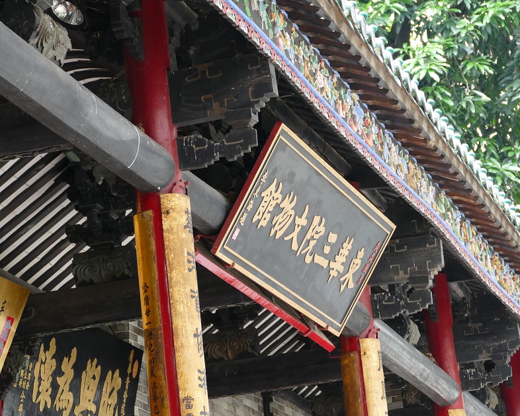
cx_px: 297
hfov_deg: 11.4
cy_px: 208
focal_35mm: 169
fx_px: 2601
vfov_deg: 9.1
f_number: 3.9
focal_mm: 54.2
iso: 500
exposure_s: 1/80
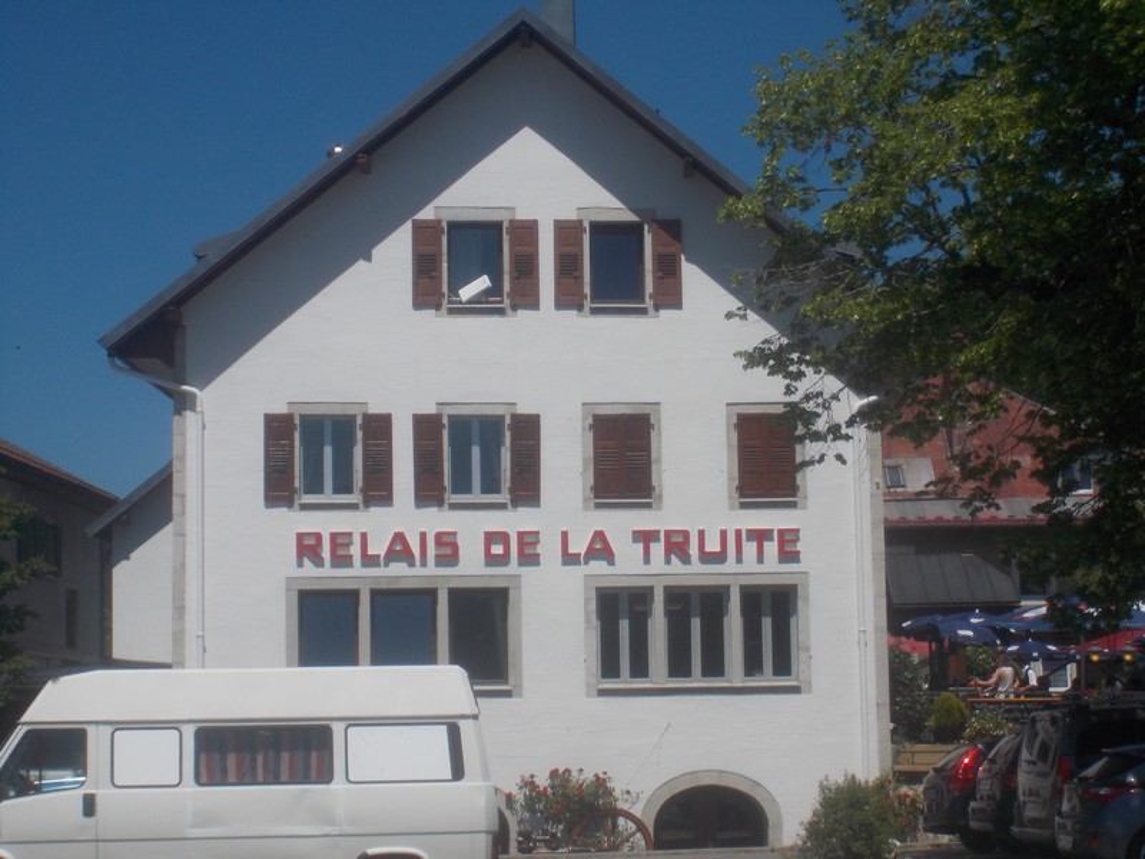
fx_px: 2878
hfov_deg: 22.5
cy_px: 430
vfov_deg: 17.0
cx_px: 572
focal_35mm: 87
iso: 80
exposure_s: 1/640
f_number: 5.9
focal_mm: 12.3
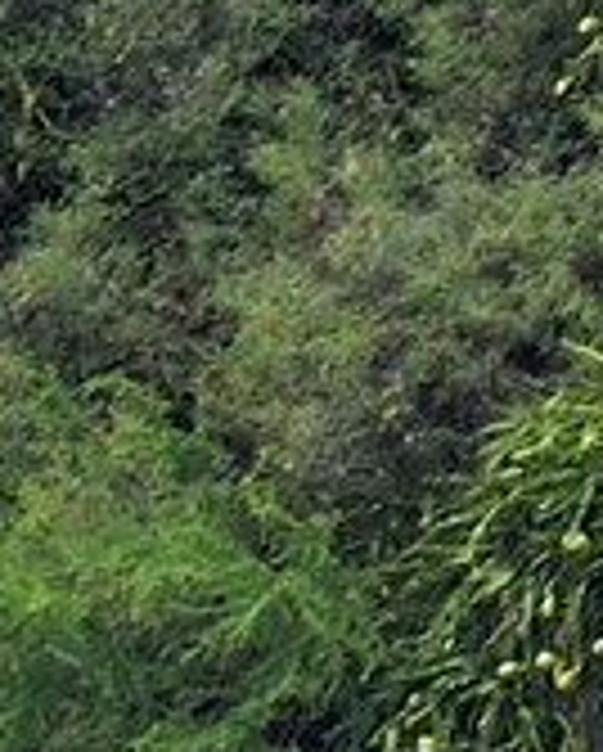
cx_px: -270
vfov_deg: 1.1
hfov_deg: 0.9
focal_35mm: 1793
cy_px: -2724
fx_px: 39926
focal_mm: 200
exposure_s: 1/1000
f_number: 5.6
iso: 800
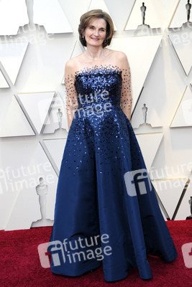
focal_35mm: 68
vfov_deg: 29.6
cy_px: 144
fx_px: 543
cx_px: 96
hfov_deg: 20.0
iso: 800
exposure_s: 1/250
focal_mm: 68
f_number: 8
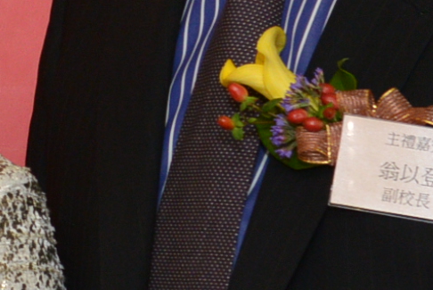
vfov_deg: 4.1
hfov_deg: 5.9
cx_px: -679
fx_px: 4009
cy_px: 101
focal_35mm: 333
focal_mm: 44
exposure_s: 1/125
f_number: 5.6
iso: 1000
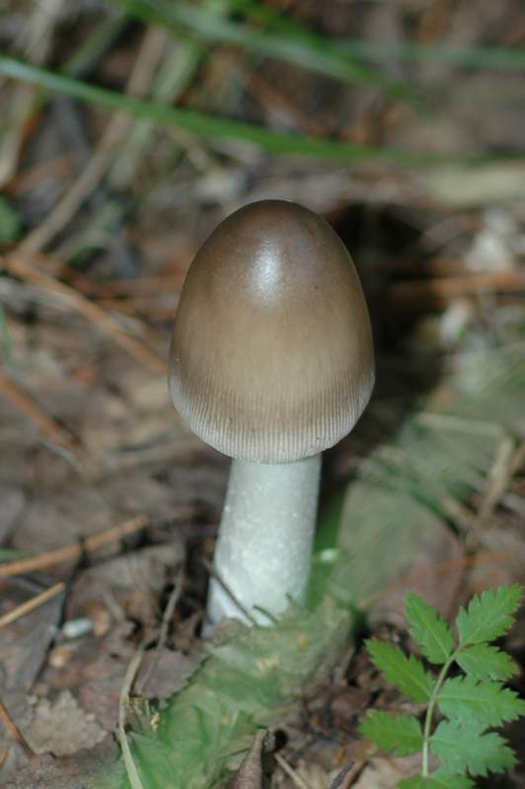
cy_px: 394
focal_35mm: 90
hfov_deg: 15.2
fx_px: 1972
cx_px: 262
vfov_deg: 22.6
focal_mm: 60
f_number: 3.3
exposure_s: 1/60
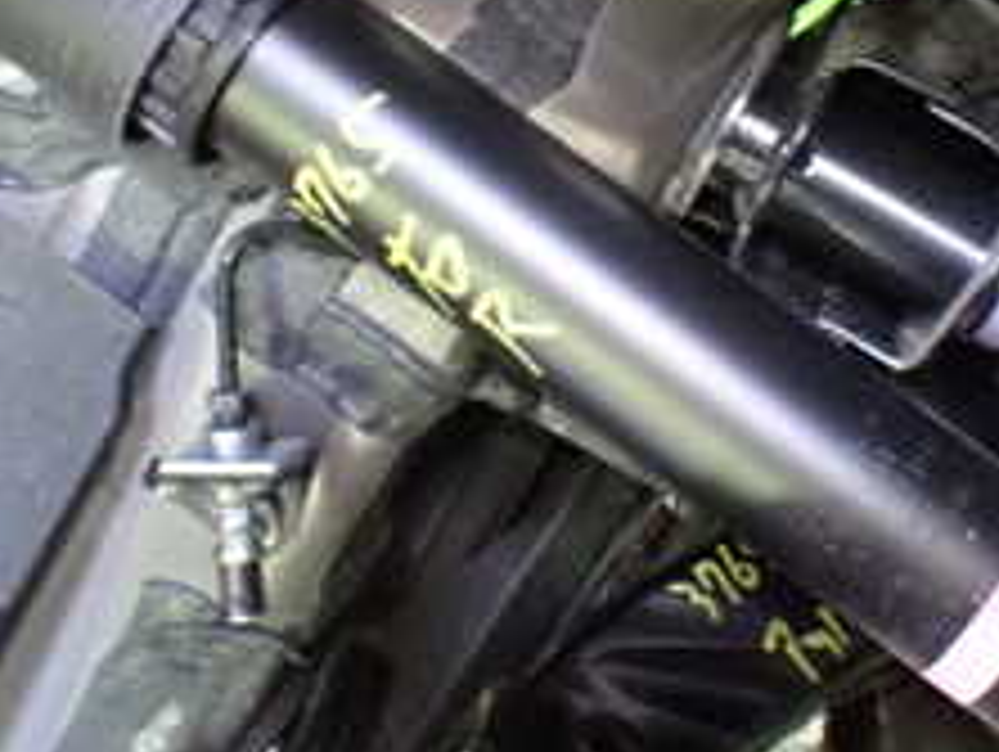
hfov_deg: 24.1
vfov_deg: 18.0
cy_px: 117
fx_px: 2340
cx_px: 554
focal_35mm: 81
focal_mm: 5.4
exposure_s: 1/30
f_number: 2.3
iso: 1600
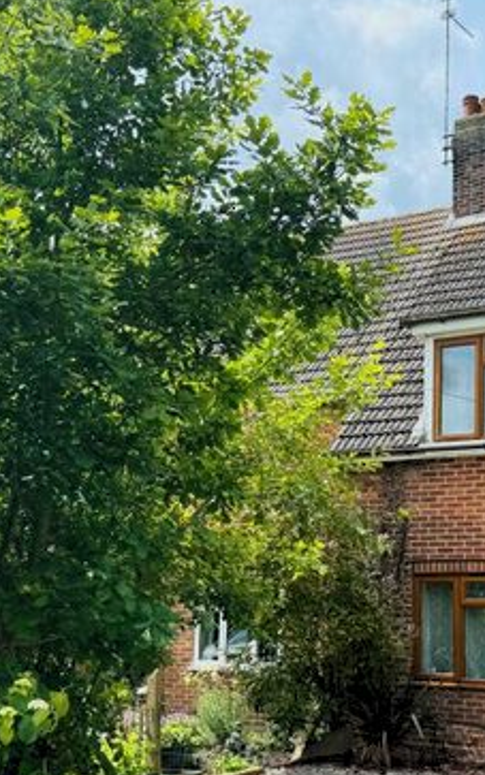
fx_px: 1036
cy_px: 507
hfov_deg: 26.2
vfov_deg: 40.6
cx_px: 325
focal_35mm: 49
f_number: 1.78
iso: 80
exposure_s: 1/1923
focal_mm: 6.76
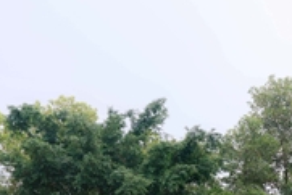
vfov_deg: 10.6
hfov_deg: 15.5
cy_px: 198
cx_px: 326
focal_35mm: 129
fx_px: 1046
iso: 250
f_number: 4
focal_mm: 48.7
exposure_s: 1/500
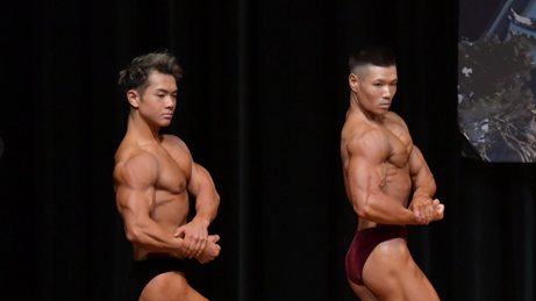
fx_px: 6380
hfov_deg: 4.8
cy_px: 281
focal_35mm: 449
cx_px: 320
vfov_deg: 2.7
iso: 5000
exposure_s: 1/400
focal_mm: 170
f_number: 5.6
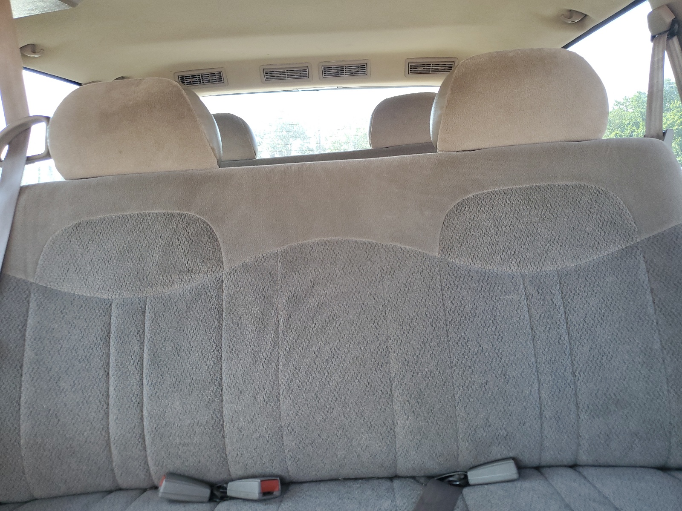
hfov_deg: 67.3
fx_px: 512
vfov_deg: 53.1
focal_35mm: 26
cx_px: 341
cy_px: 256
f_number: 1.5
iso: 75
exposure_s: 1/60.2
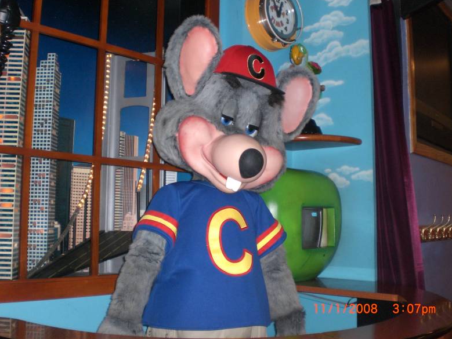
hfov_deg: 47.8
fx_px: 509
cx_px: 232
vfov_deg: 36.8
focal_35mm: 39
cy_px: 170
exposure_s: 1/60
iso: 200
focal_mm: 6.3
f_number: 3.1
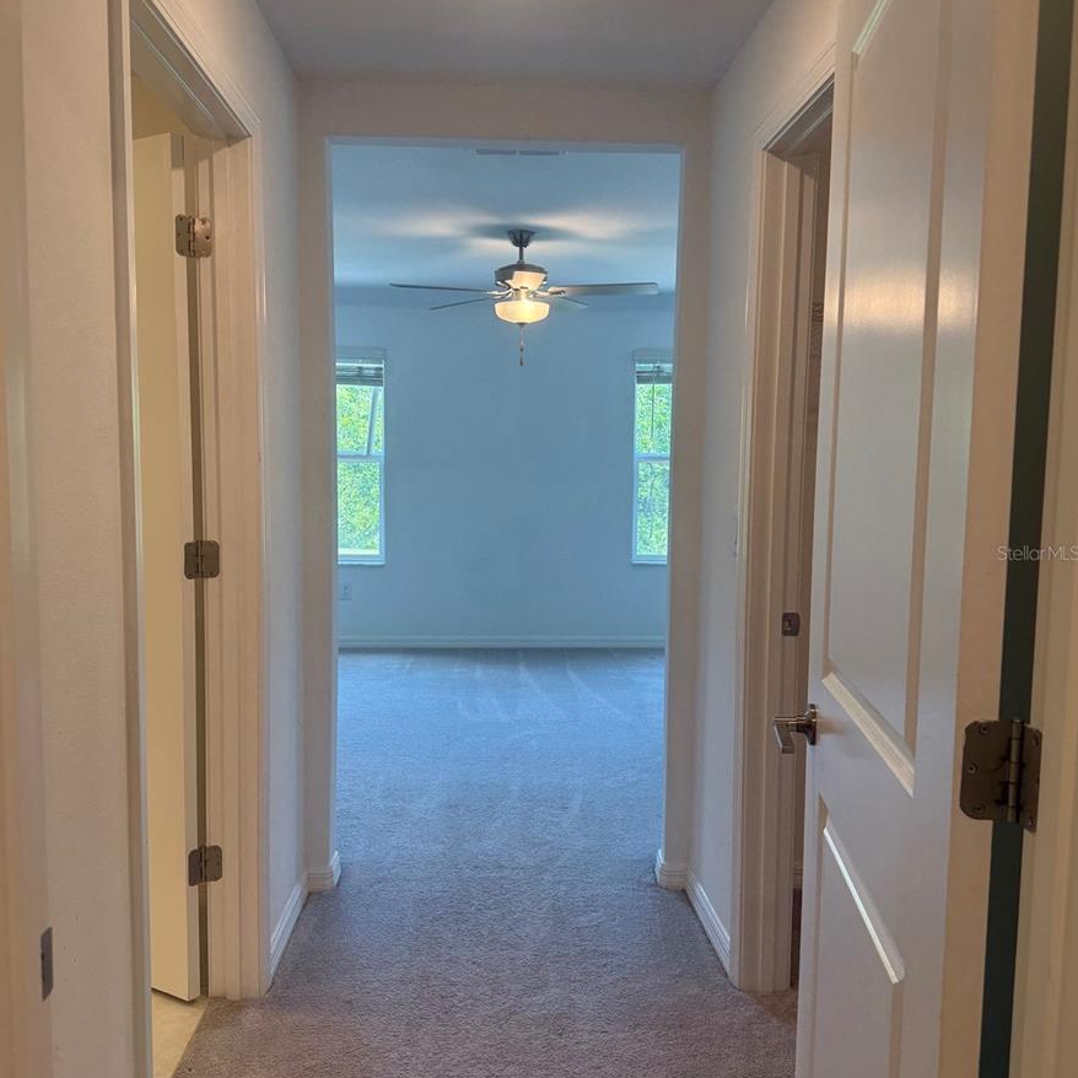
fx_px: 1022
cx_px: 532
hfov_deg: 55.6
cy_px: 553
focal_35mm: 29
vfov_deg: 55.6
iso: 100
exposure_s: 1/120
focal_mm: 6.76
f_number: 1.78
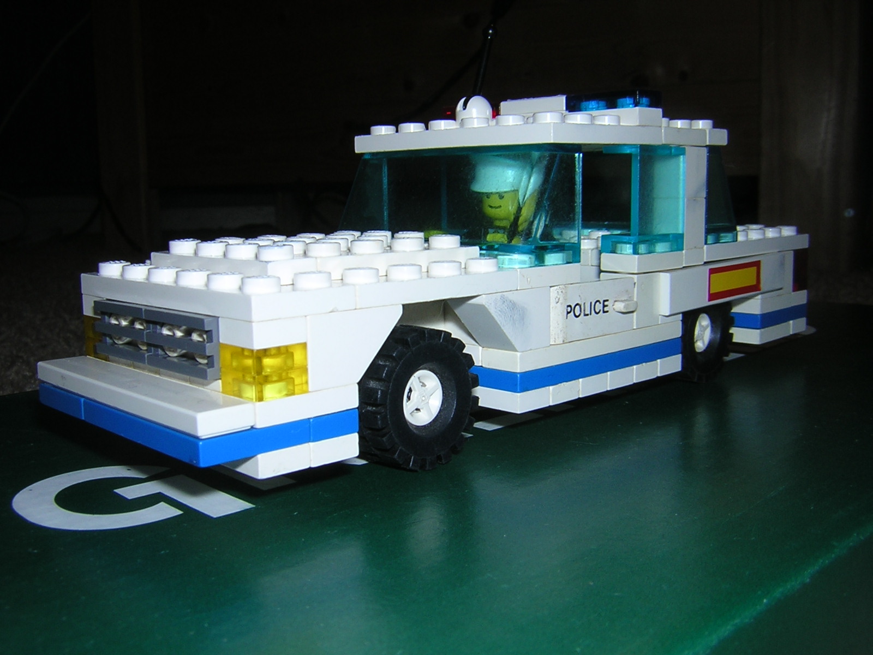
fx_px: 908
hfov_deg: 51.4
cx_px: 436
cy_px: 328
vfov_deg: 39.7
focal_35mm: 36
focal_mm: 4.7
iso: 100
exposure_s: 1/60.1
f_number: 5.2
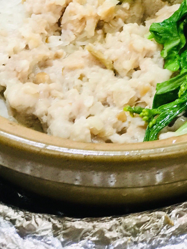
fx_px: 785
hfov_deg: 13.5
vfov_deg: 17.7
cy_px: 20
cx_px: 134
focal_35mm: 109
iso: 200
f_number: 2.8
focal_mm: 6.6
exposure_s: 1/50
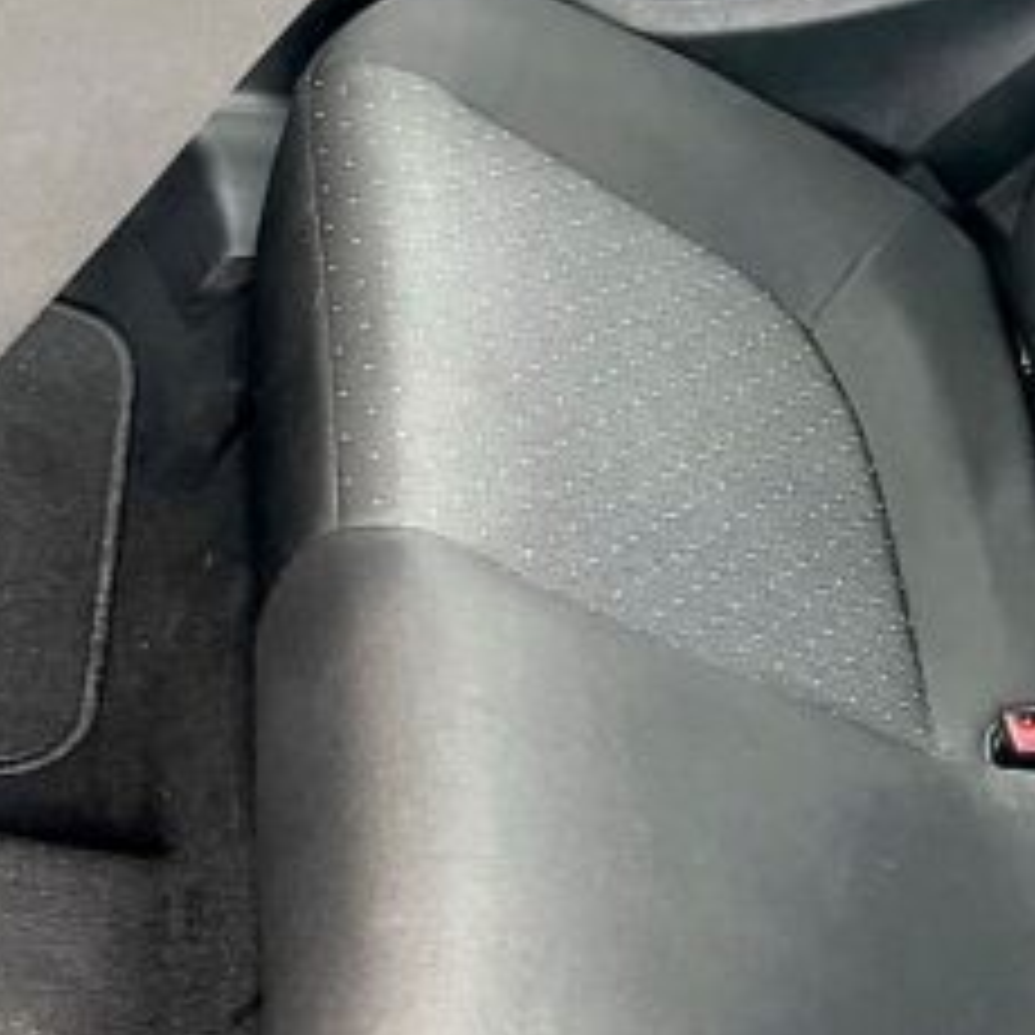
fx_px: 2131
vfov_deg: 25.8
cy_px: 1058
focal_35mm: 63
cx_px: 817
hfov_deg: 26.8
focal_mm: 4.2
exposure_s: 1/40
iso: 640
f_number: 1.6
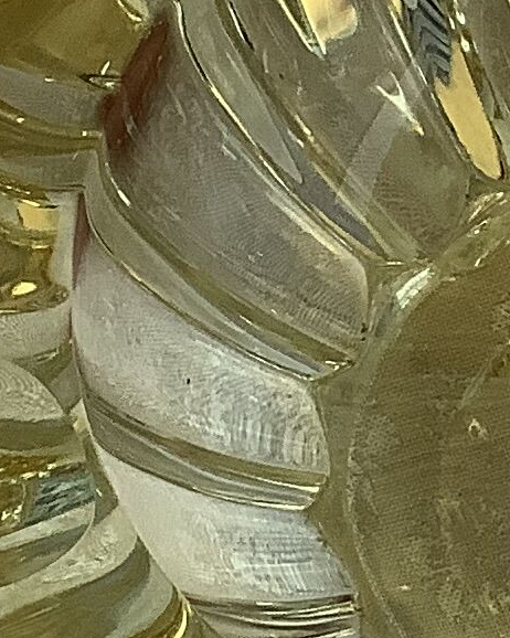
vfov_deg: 11.3
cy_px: 317
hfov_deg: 8.8
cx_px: 748
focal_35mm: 171
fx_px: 3228
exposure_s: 1/60
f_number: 2.4
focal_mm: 3.3
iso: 50
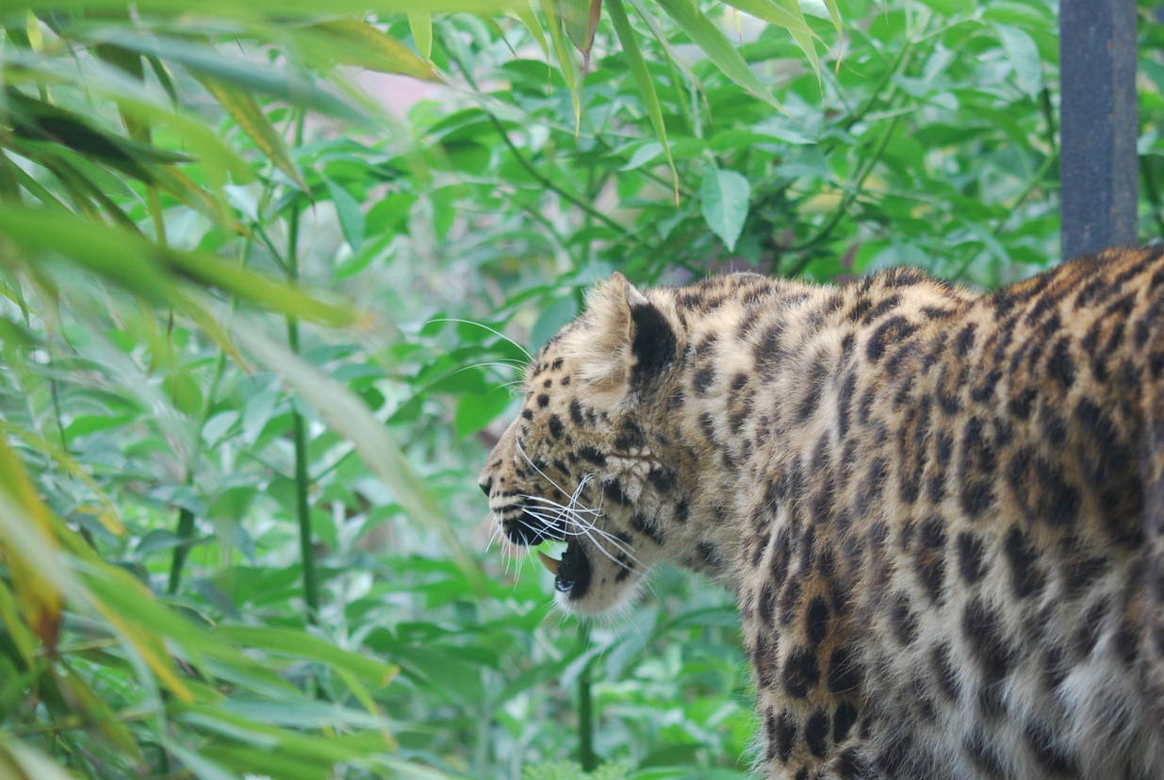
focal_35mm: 136
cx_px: 596
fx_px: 4403
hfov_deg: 15.1
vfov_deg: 10.1
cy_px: 492
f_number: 4
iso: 400
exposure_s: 1/100
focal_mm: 70
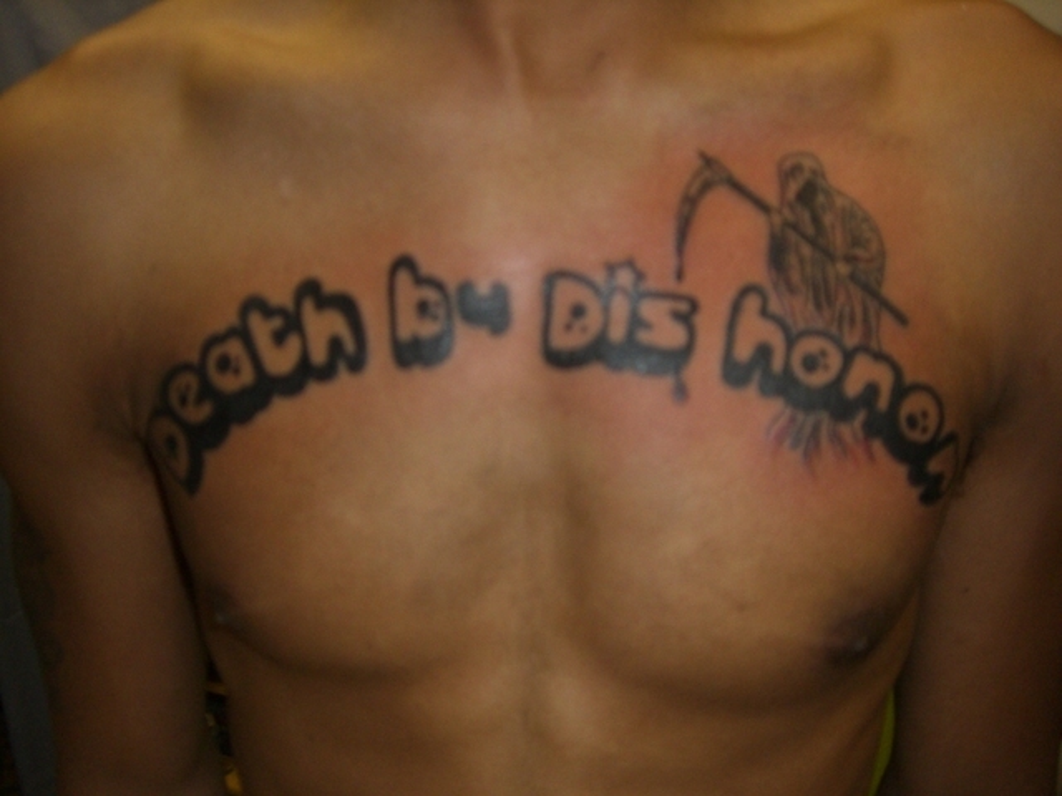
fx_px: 1166
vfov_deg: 37.7
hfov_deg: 49.0
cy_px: 398
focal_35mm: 38
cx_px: 531
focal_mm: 6.2
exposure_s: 1/60
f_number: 2.7
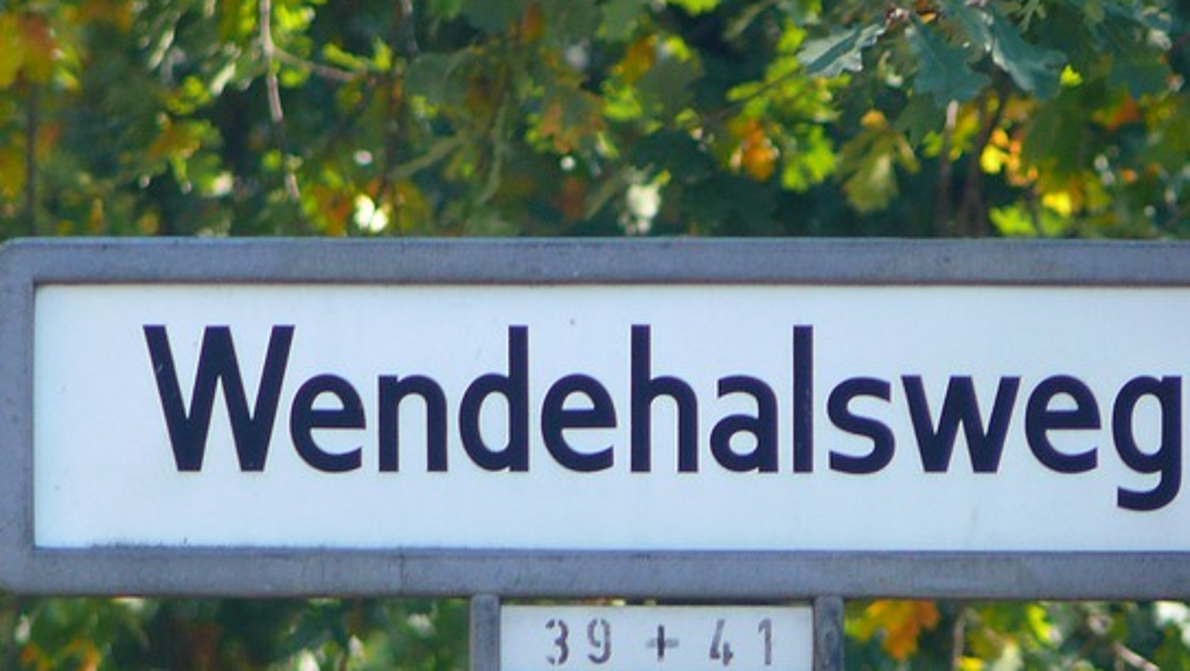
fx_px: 28380
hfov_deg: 2.4
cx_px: 508
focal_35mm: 899
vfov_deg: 1.4
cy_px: 309
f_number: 3.7
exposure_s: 1/100
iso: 100
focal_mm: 88.8
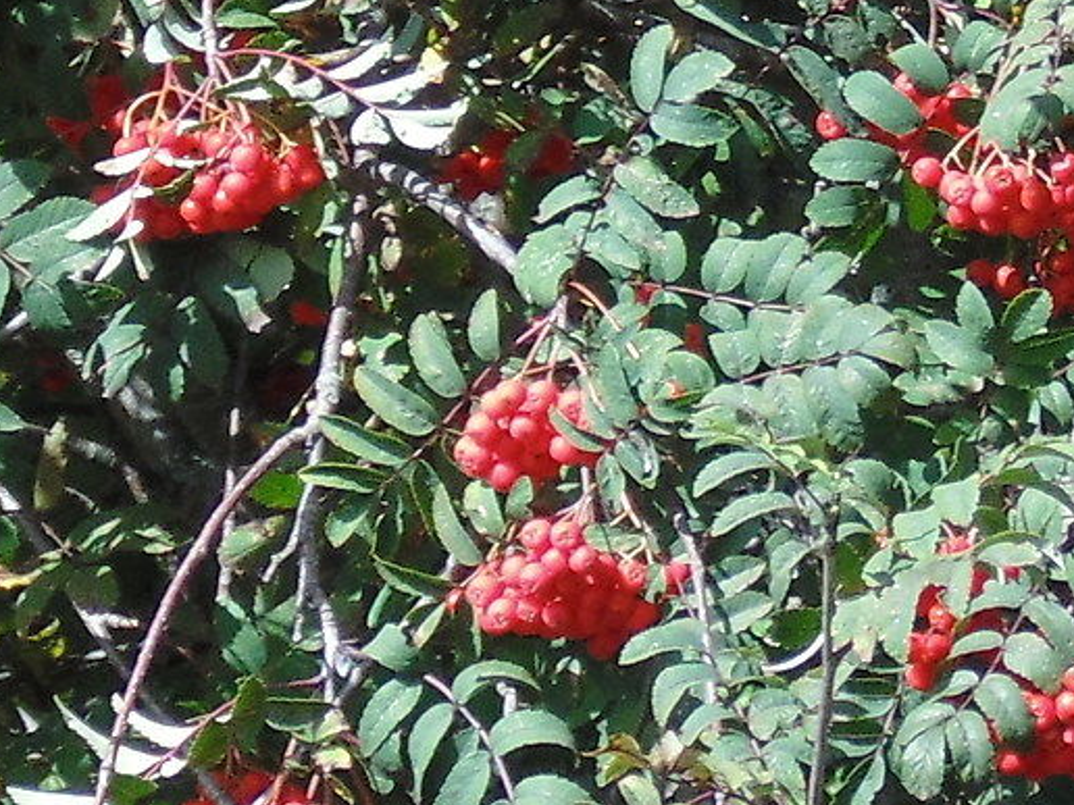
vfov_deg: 2.7
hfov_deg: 3.6
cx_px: 1053
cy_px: 17
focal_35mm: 554
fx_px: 17188
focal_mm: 21.3
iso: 80
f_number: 4.8
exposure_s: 1/200
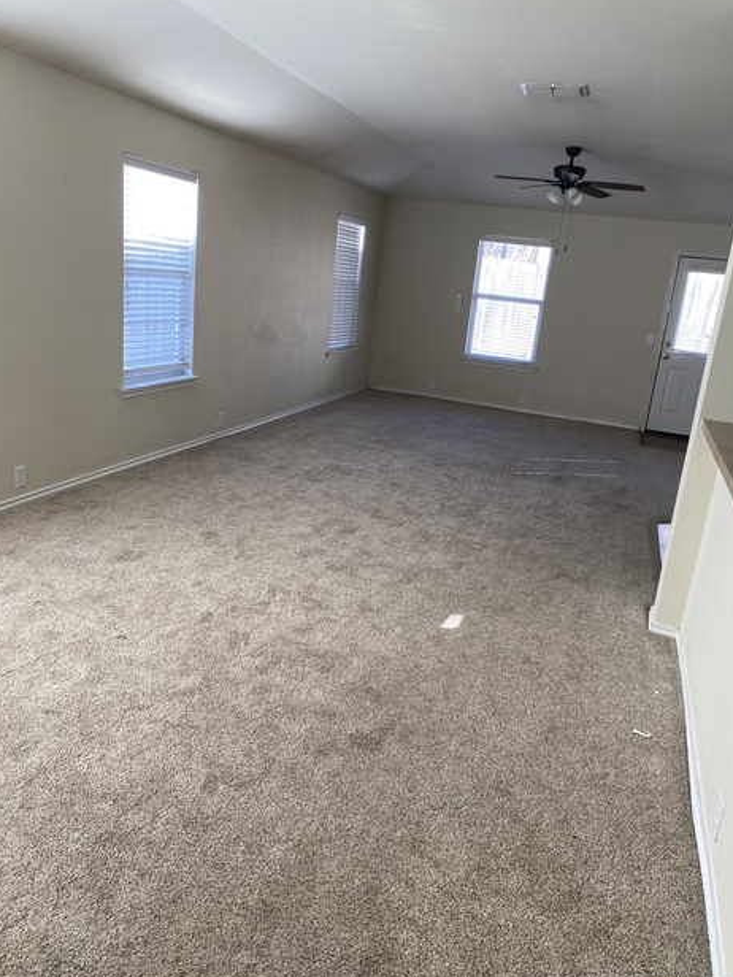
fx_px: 762
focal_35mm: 27
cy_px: 490
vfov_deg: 65.3
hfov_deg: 51.4
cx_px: 371
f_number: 1.8
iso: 80
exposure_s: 1/121
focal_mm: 4.25
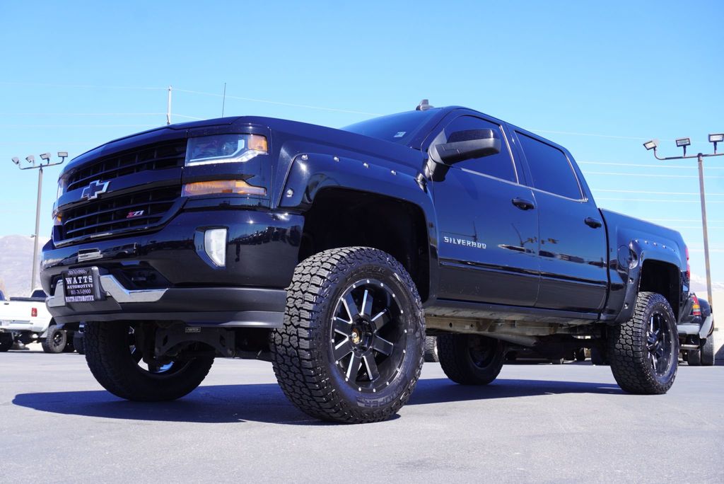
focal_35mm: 38
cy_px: 242
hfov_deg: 51.3
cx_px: 362
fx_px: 755
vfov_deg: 35.5
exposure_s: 1/100
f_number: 8
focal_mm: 25
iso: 100
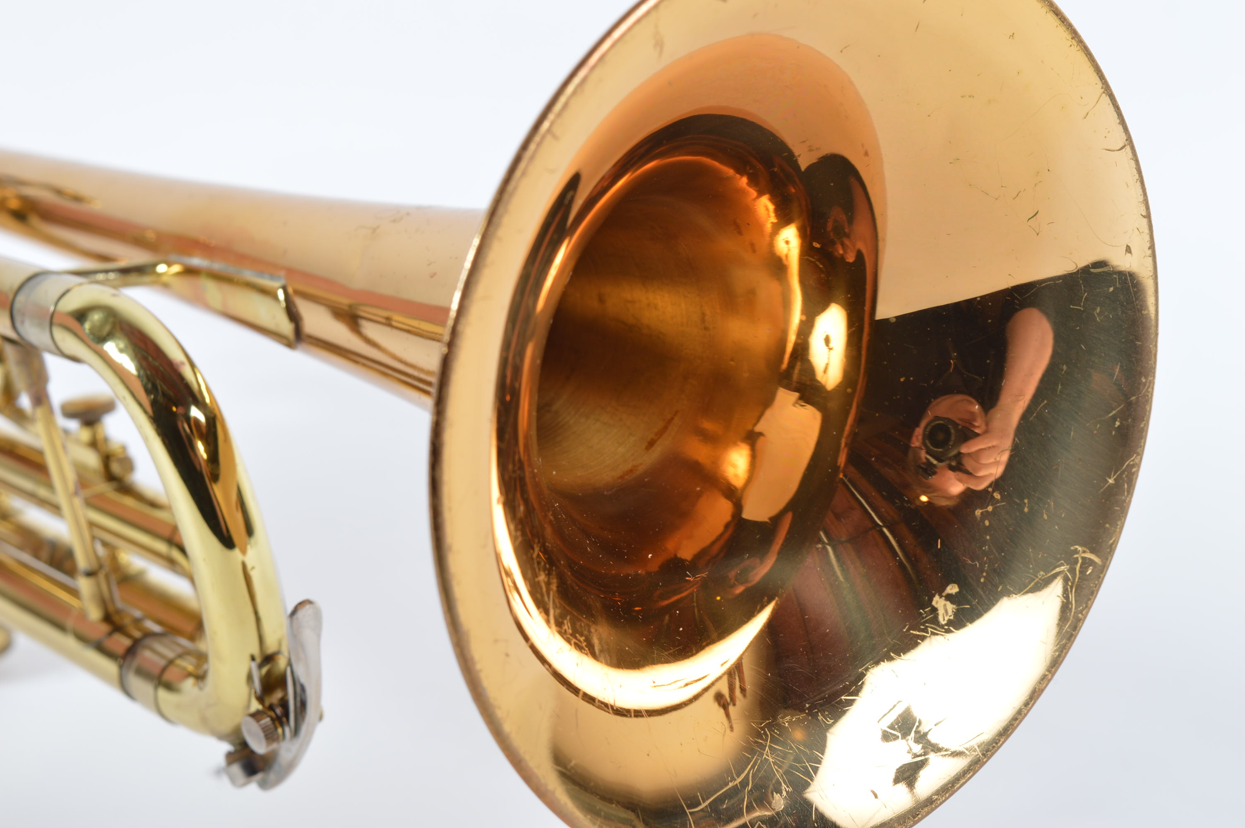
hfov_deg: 31.9
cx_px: 622
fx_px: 2177
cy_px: 414
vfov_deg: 21.5
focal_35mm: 63
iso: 100
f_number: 11
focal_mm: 42
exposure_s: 1/125
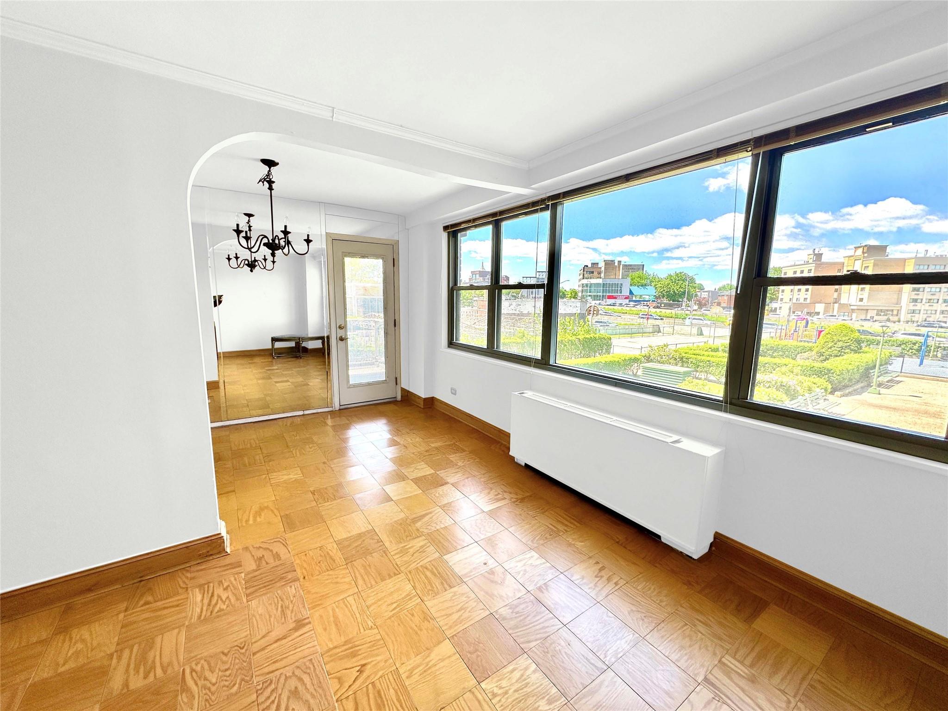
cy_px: 356
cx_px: 474
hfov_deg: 102.1
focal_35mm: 14
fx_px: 383
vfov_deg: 85.7
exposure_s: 1/243
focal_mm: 2.22
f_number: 2.2
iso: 40
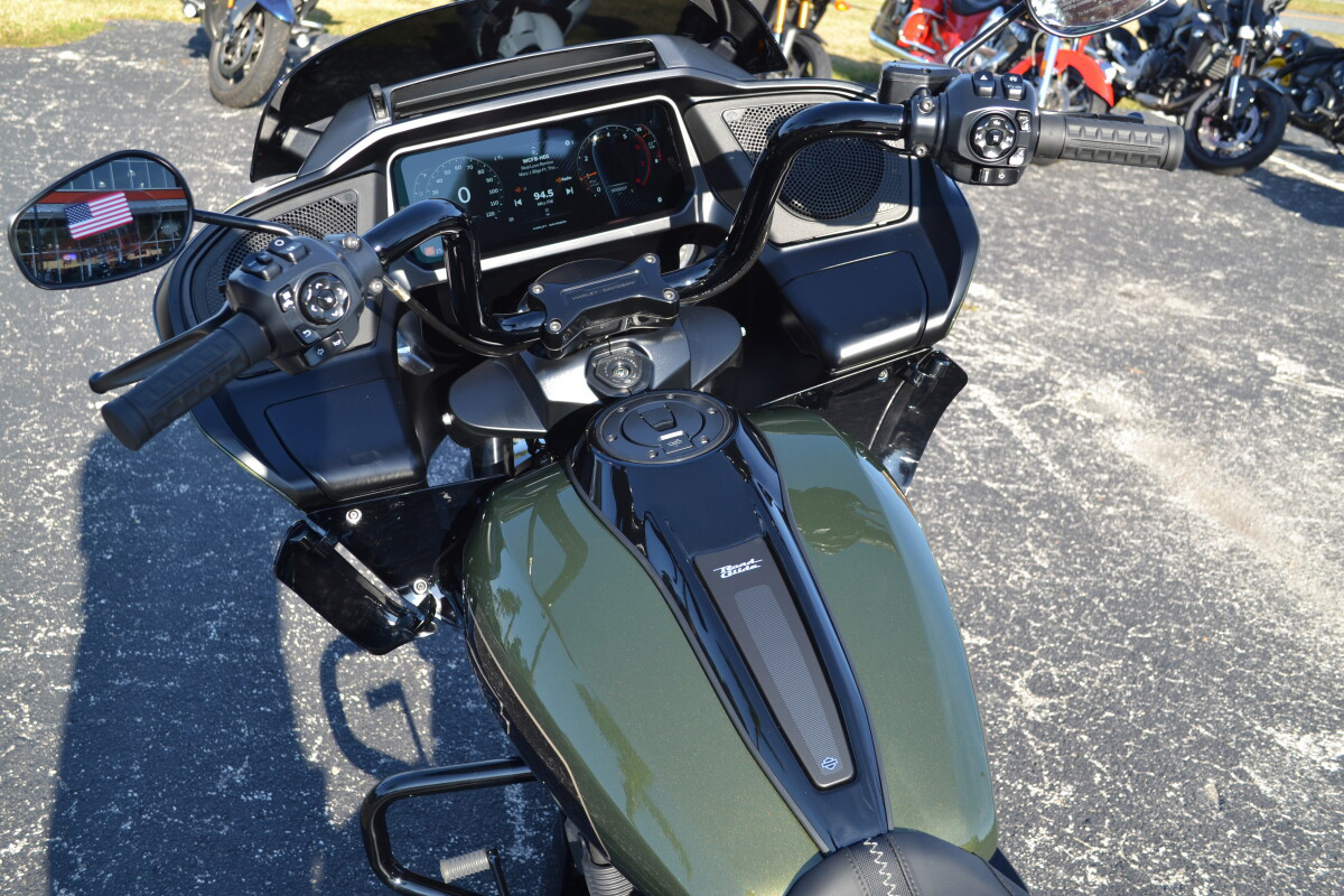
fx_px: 1344
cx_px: 672
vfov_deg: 36.9
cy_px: 448
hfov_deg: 53.1
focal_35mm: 36
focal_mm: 24
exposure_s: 1/125
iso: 100
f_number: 5.6
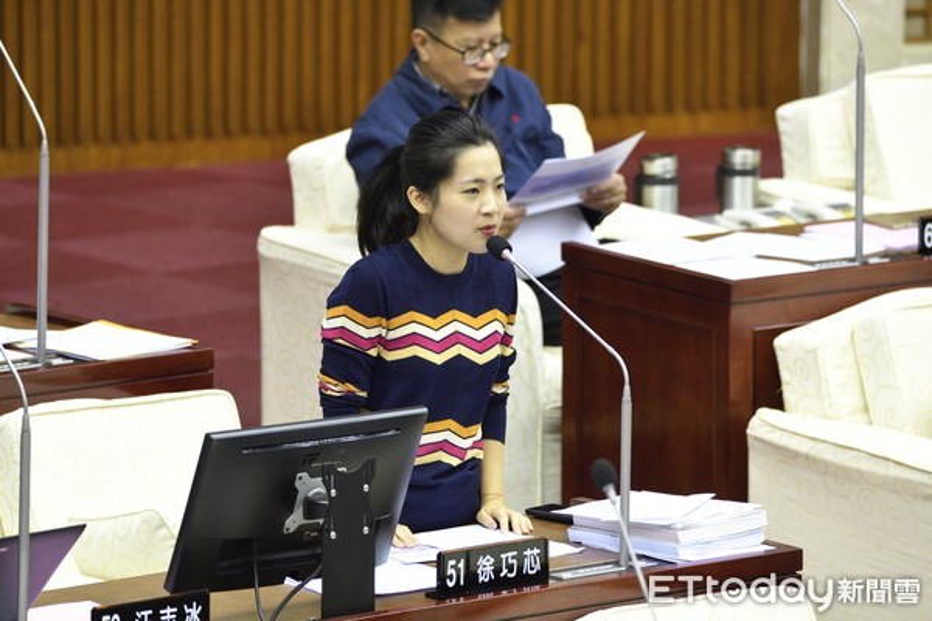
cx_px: 466
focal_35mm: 400
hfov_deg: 5.2
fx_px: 10355
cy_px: 310
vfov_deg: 3.4
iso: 5000
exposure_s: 1/160
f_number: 6
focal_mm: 400
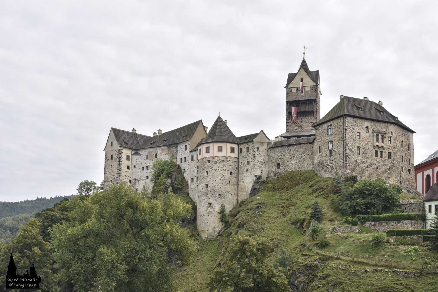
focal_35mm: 42
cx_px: 219
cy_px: 146
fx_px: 511
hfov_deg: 46.4
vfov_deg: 31.9
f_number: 9
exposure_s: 1/320
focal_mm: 28
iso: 200
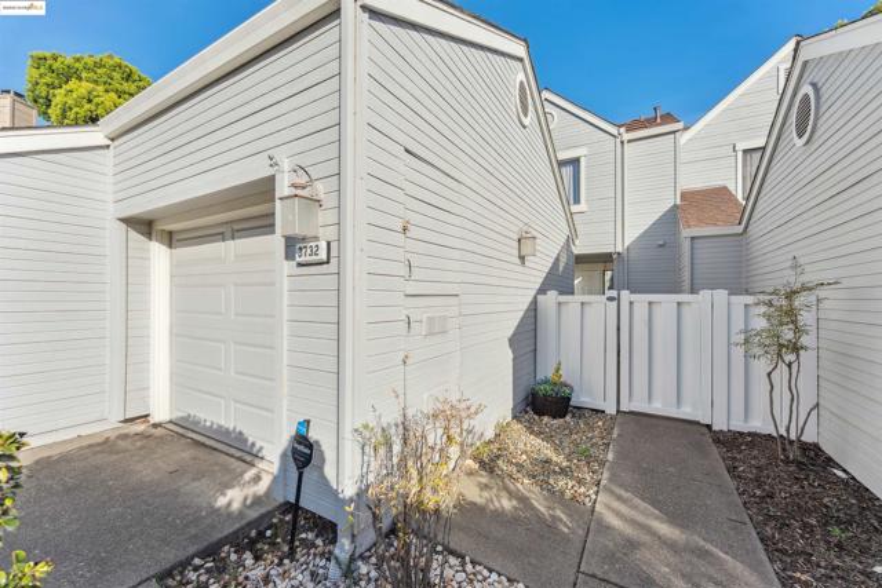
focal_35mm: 14
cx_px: 441
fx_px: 343
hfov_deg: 104.2
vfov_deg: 81.2
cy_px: 294
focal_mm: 14
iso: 100
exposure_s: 1/500
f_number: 8
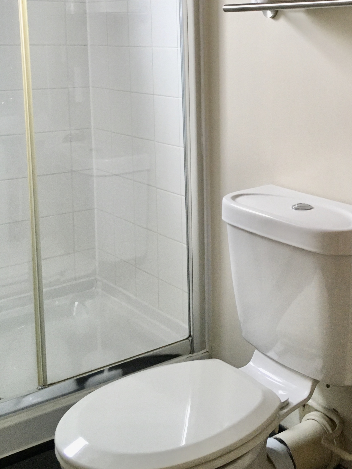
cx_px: 305
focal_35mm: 51
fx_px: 691
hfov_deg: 27.7
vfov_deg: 36.7
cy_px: 125
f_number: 2.2
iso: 160
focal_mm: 4.15
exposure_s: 1/33
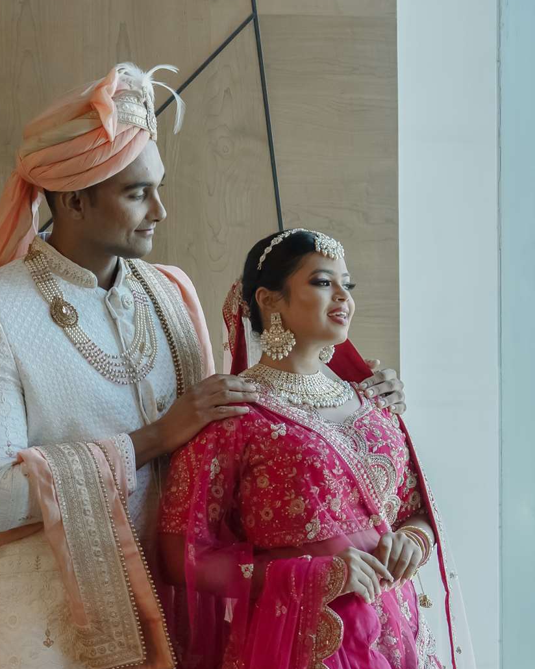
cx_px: 146
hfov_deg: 14.6
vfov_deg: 18.2
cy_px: 447
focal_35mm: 105
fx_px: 2078
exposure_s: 1/500
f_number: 2.8
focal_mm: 40
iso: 800
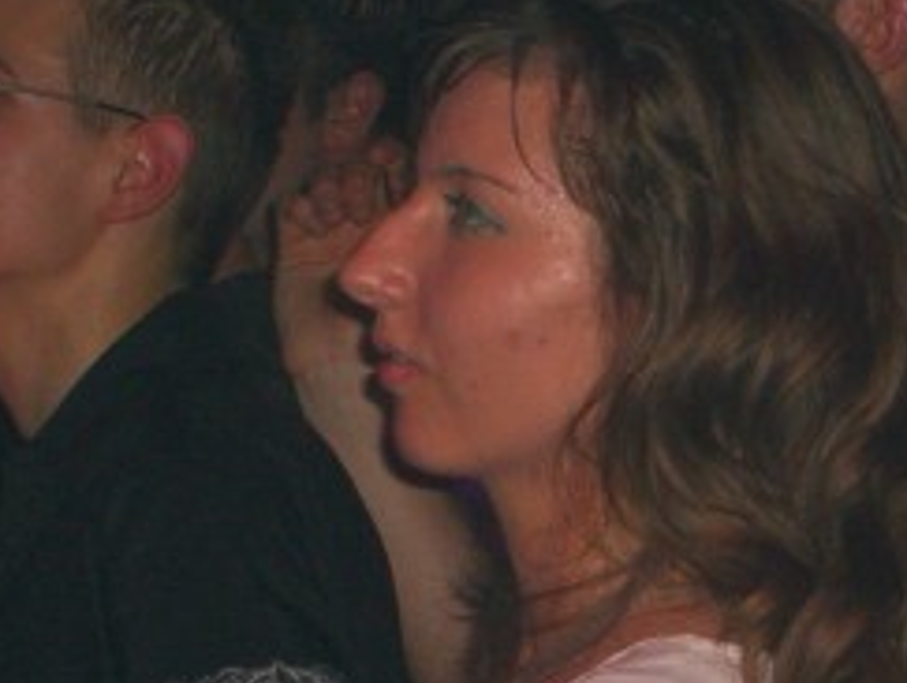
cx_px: 732
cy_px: 526
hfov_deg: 7.0
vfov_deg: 5.3
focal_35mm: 281
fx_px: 7374
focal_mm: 23.7
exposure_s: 1/60
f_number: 5.1
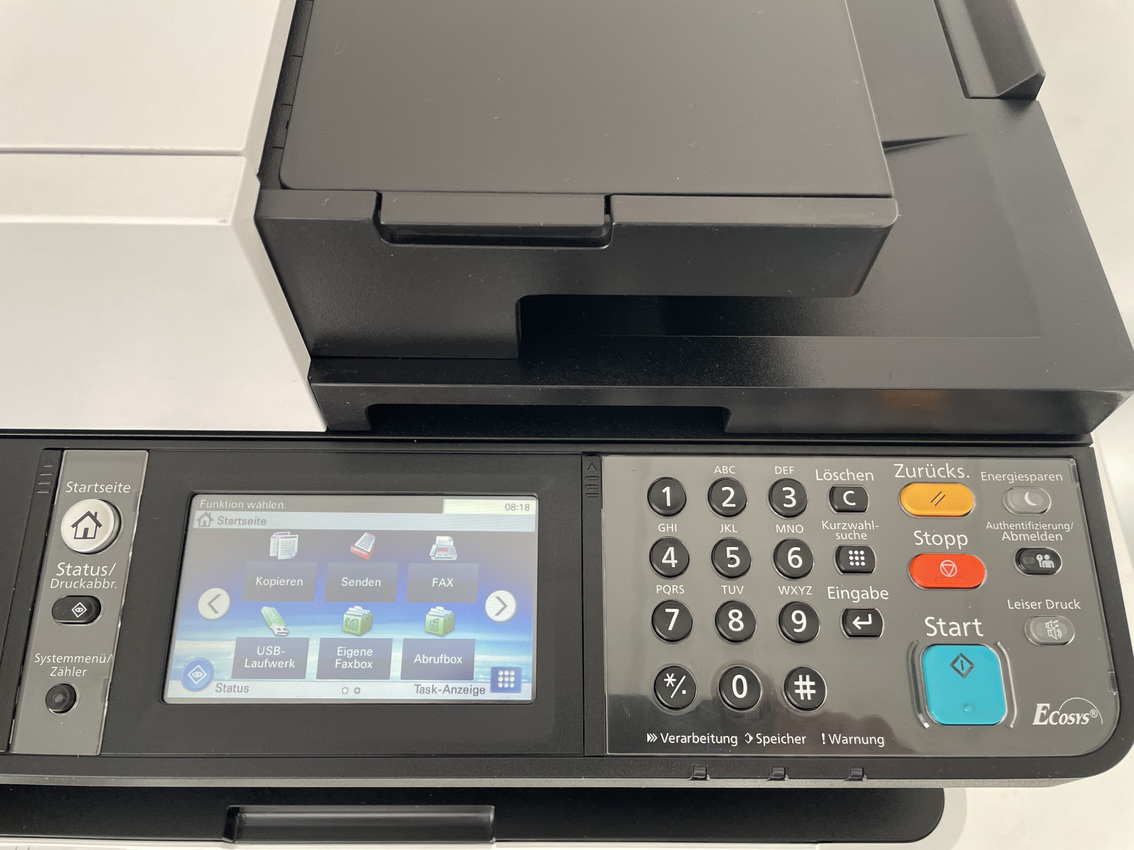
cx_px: 567
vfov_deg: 53.1
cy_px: 425
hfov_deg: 67.3
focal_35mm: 26
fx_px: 852
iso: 100
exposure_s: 1/121
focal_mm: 4.2
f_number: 1.6
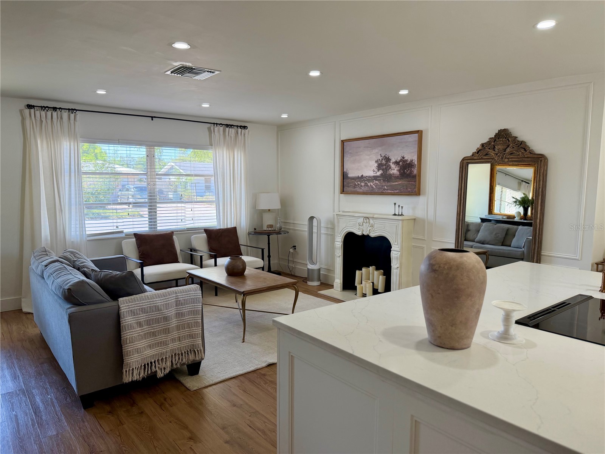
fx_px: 419
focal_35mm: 24
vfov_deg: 56.8
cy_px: 227
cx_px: 302
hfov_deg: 71.6
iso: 125
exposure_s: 1/202
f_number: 1.78
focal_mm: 6.76
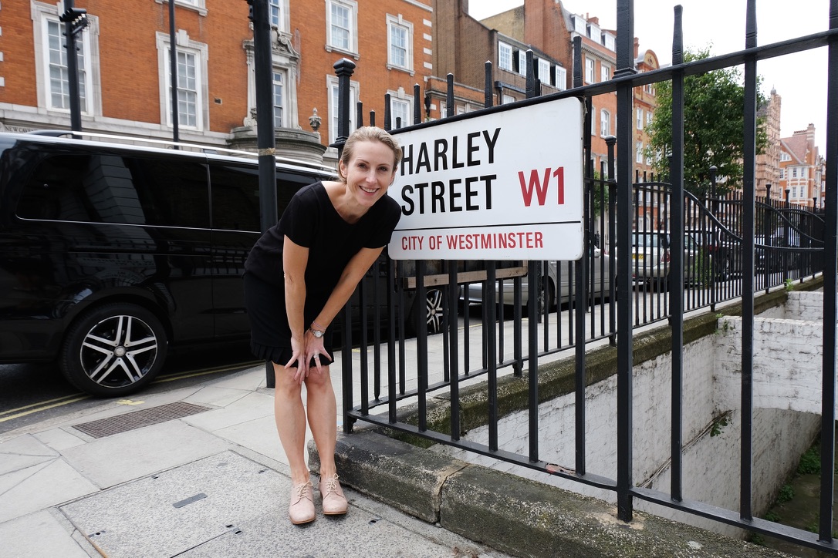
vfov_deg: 53.1
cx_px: 419
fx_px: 559
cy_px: 279
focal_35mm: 24
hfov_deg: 73.7
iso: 200
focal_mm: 16
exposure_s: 1/250
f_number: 5.6
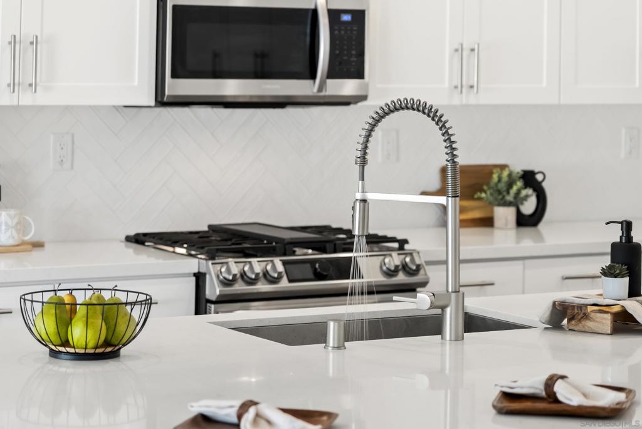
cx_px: 321
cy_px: 214
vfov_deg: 13.1
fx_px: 1873
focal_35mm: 105
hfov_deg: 19.4
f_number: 4
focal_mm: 105
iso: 500
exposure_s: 1/25
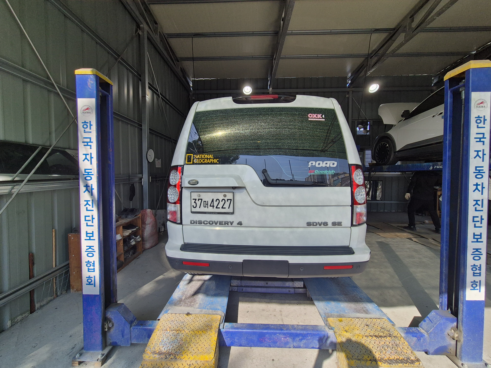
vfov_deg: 89.9
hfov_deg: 106.2
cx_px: 246
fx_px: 184
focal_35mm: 13
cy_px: 184
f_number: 2.2
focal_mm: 2.2
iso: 50
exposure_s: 1/956
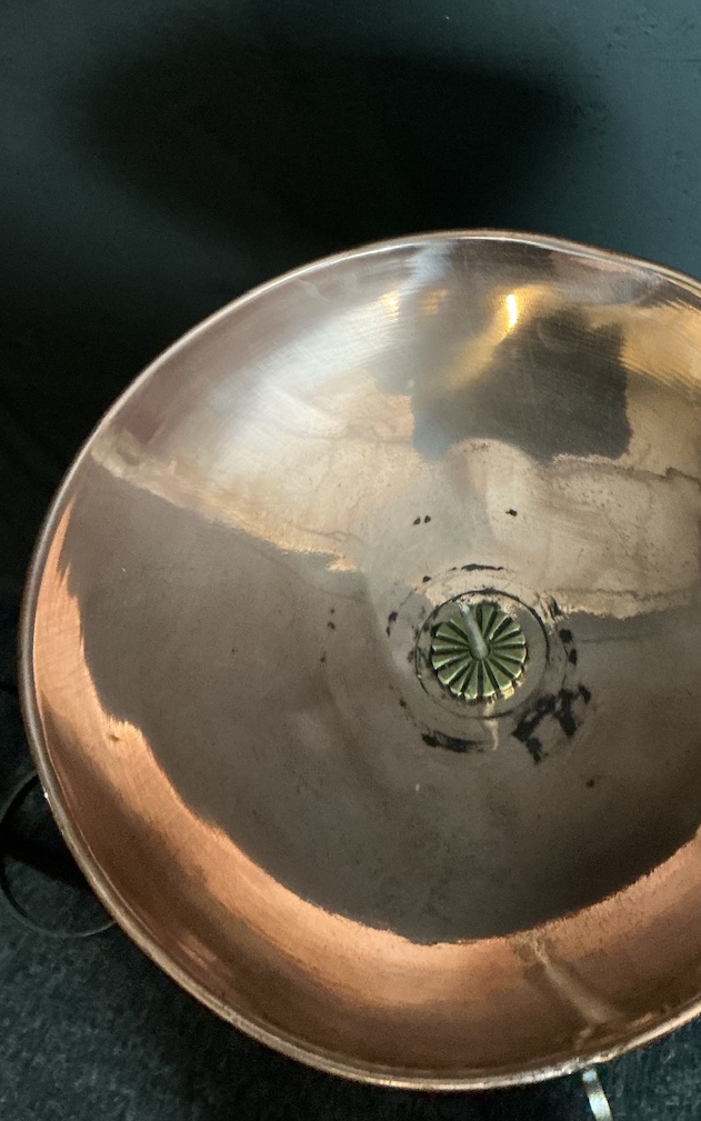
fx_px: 1192
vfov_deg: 50.2
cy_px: 466
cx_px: 529
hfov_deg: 32.2
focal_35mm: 39
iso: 400
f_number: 1.8
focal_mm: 3
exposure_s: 1/25
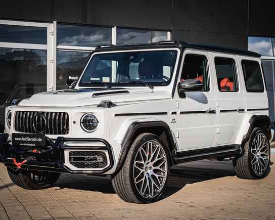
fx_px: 537
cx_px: 134
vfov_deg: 23.1
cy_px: 110
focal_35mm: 66
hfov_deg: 28.7
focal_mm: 58
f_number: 6.3
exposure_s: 1/800
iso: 640
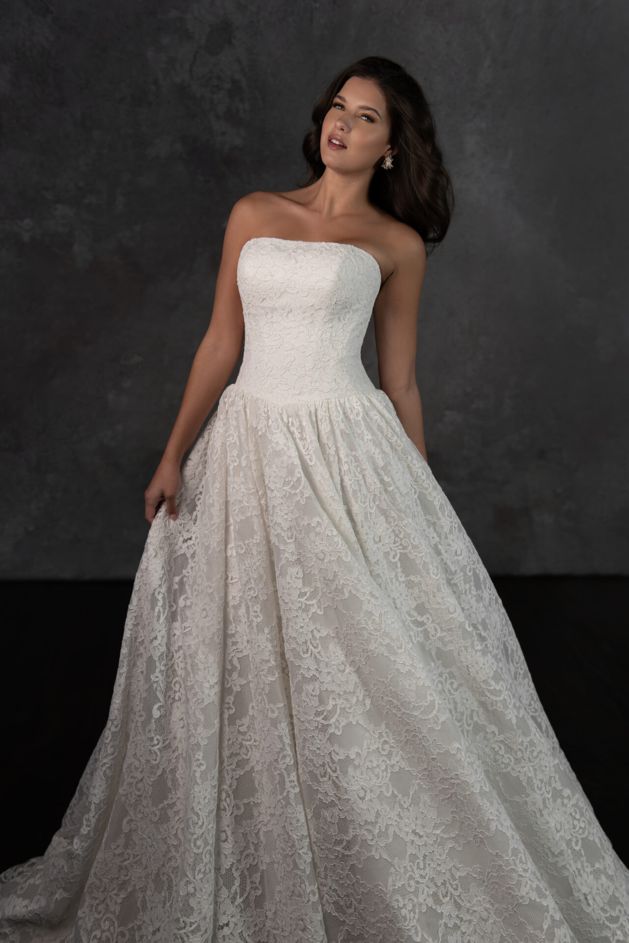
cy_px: 472
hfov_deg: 33.4
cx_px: 314
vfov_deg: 48.5
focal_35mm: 40
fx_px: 1048
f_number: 2.8
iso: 500
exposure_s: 1/1250
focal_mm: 40
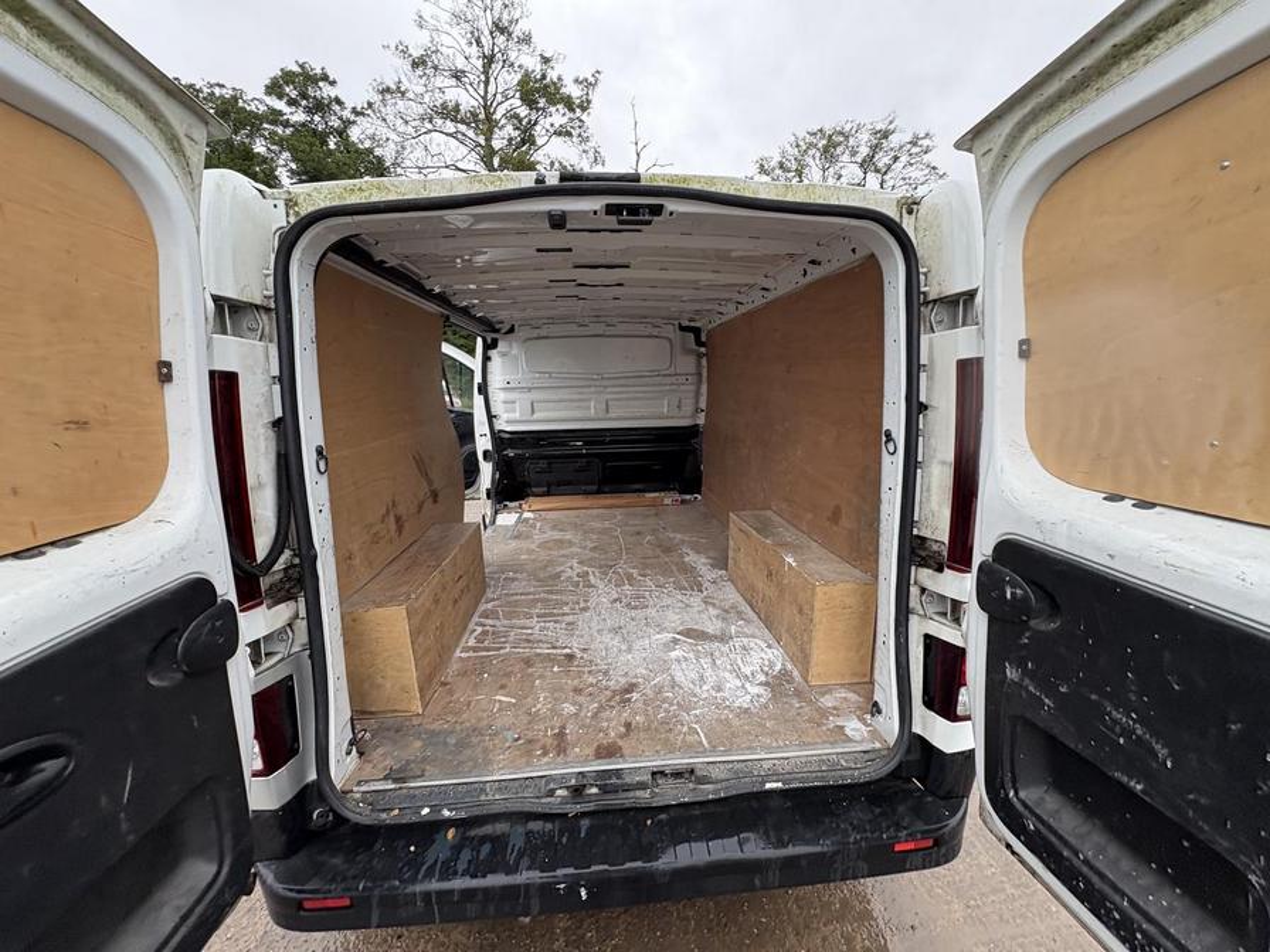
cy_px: 476
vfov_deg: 85.7
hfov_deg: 102.1
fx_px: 514
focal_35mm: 14
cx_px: 635
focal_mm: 2.22
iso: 80
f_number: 2.2
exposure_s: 1/99
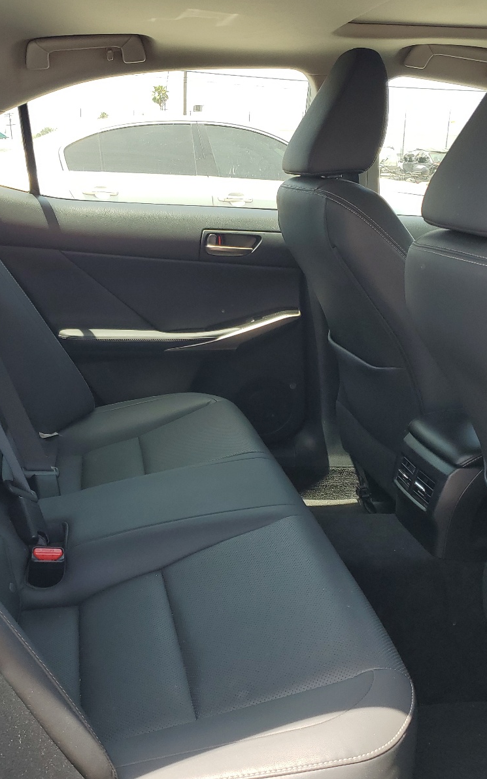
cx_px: 180
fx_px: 786
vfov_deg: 52.7
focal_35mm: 37
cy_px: 388
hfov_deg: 34.2
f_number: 1.5
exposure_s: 1/417
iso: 50
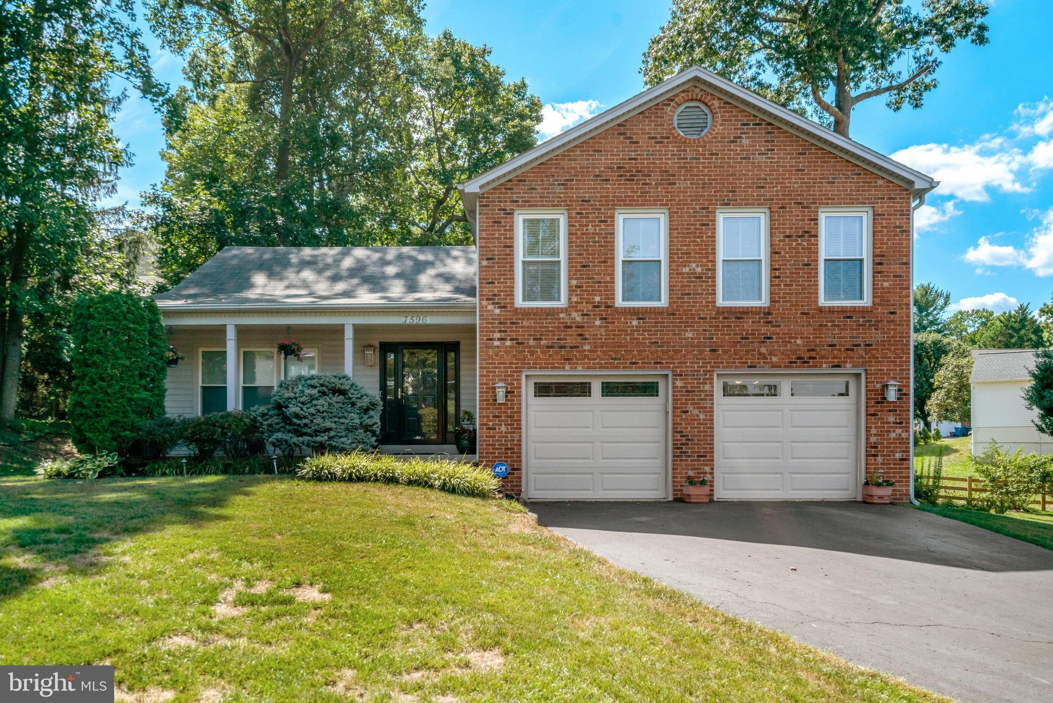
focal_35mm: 30
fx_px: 878
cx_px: 526
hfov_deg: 61.9
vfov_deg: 43.6
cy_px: 352
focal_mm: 30
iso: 1250
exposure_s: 1/2000
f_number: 8
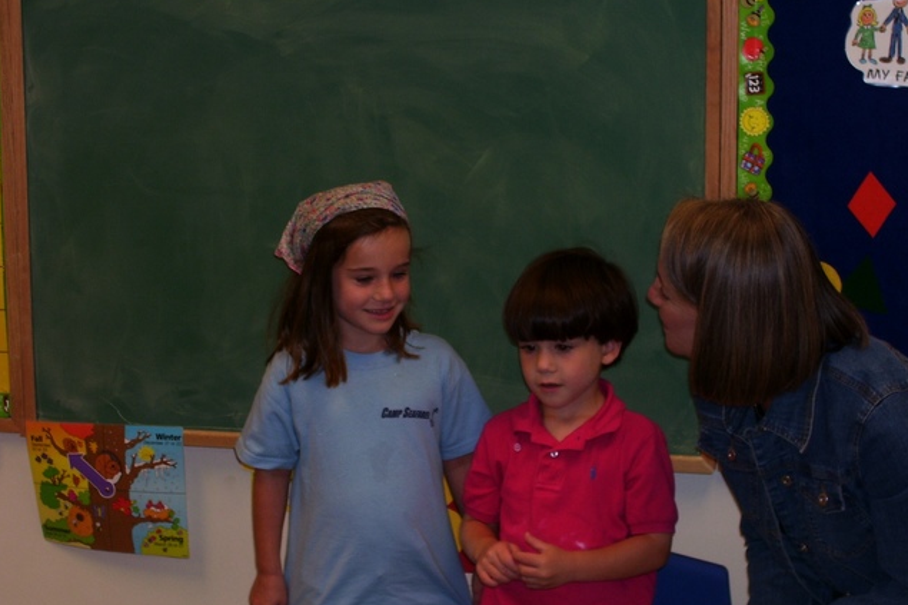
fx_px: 2168
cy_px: 300
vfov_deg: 15.9
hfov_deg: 23.7
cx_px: 453
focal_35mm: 86
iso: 80
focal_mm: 13.5
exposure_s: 1/90
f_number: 4.1
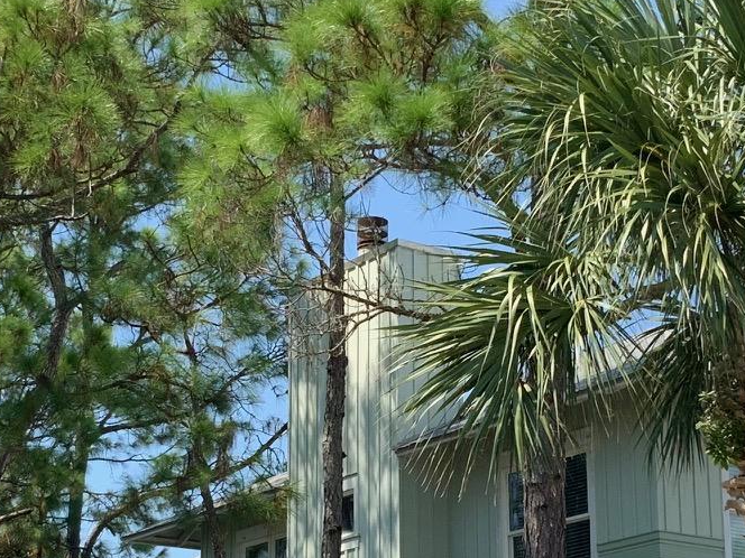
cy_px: 440
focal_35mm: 88
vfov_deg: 16.7
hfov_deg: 22.2
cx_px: 434
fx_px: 1894
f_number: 1.8
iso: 16
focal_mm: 3
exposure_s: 1/1015
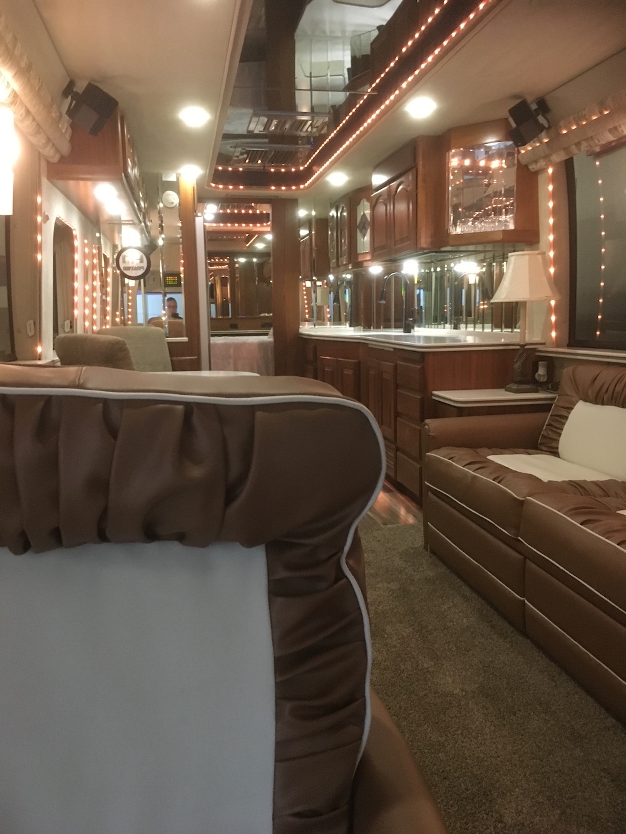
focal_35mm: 29
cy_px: 417
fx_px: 699
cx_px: 313
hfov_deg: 48.2
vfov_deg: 61.7
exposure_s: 1/15
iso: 250
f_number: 2.2
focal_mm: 4.15
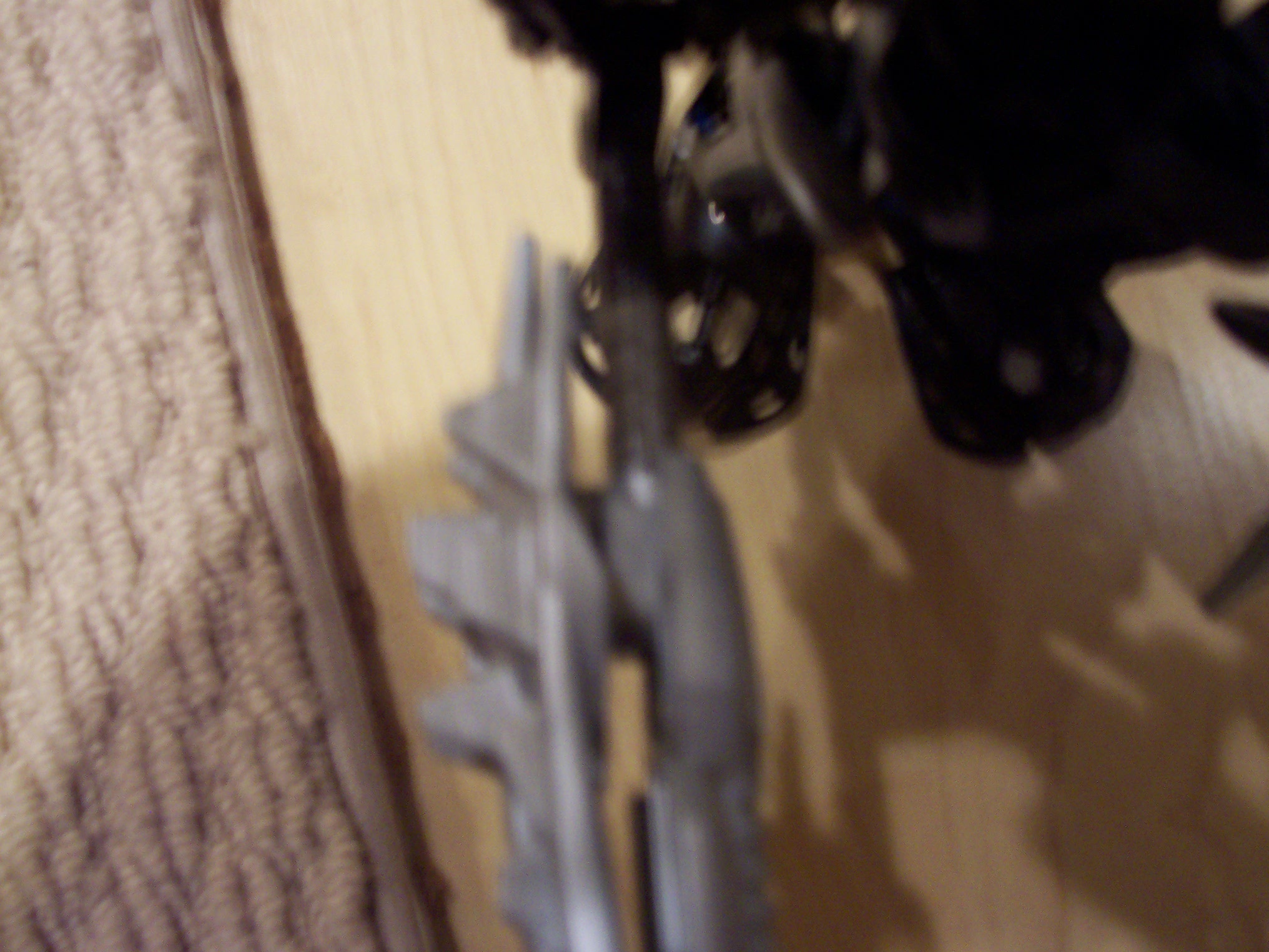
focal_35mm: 37
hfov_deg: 50.1
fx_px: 1356
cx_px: 634
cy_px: 476
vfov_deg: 38.7
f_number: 2.8
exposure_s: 1/8
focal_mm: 5.6
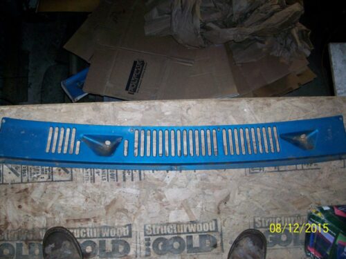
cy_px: 130
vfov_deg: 41.8
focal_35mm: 34
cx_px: 173
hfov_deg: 54.0
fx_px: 340
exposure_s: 1/60
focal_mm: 5.7
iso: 160
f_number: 2.8
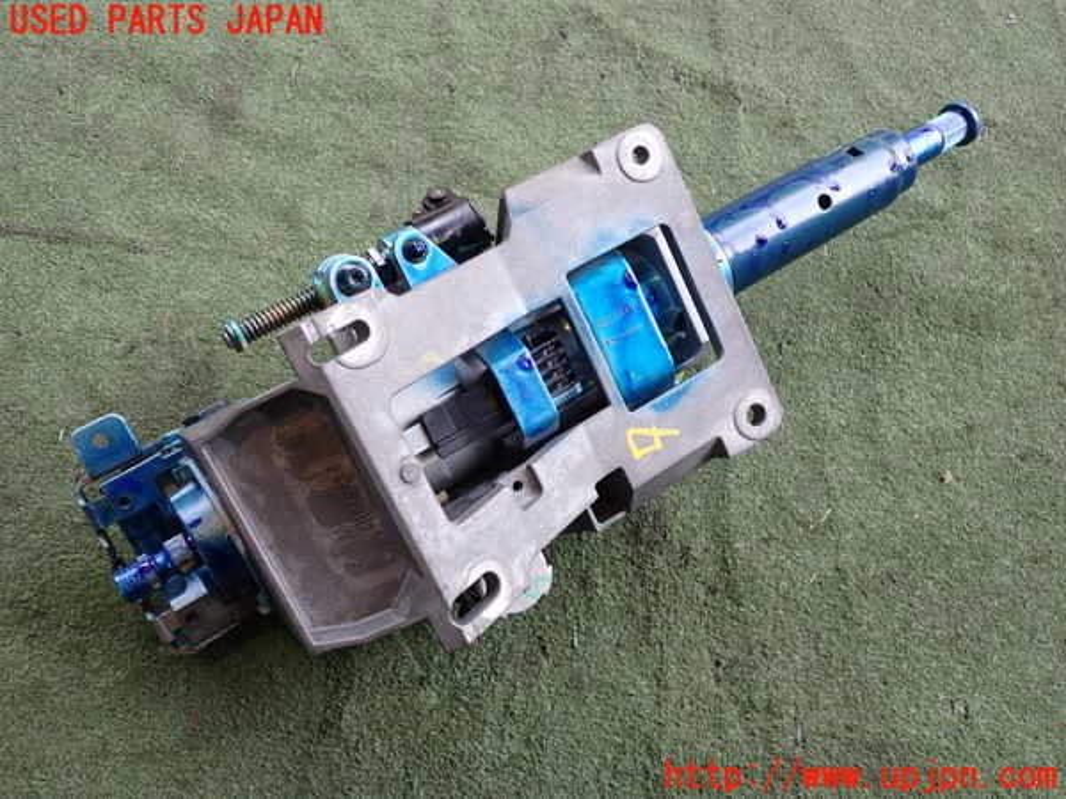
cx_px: 533
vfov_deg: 46.8
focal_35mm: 30
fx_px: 924
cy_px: 400
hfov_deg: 60.0
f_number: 2.3
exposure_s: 1/125
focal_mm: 5.4
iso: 200
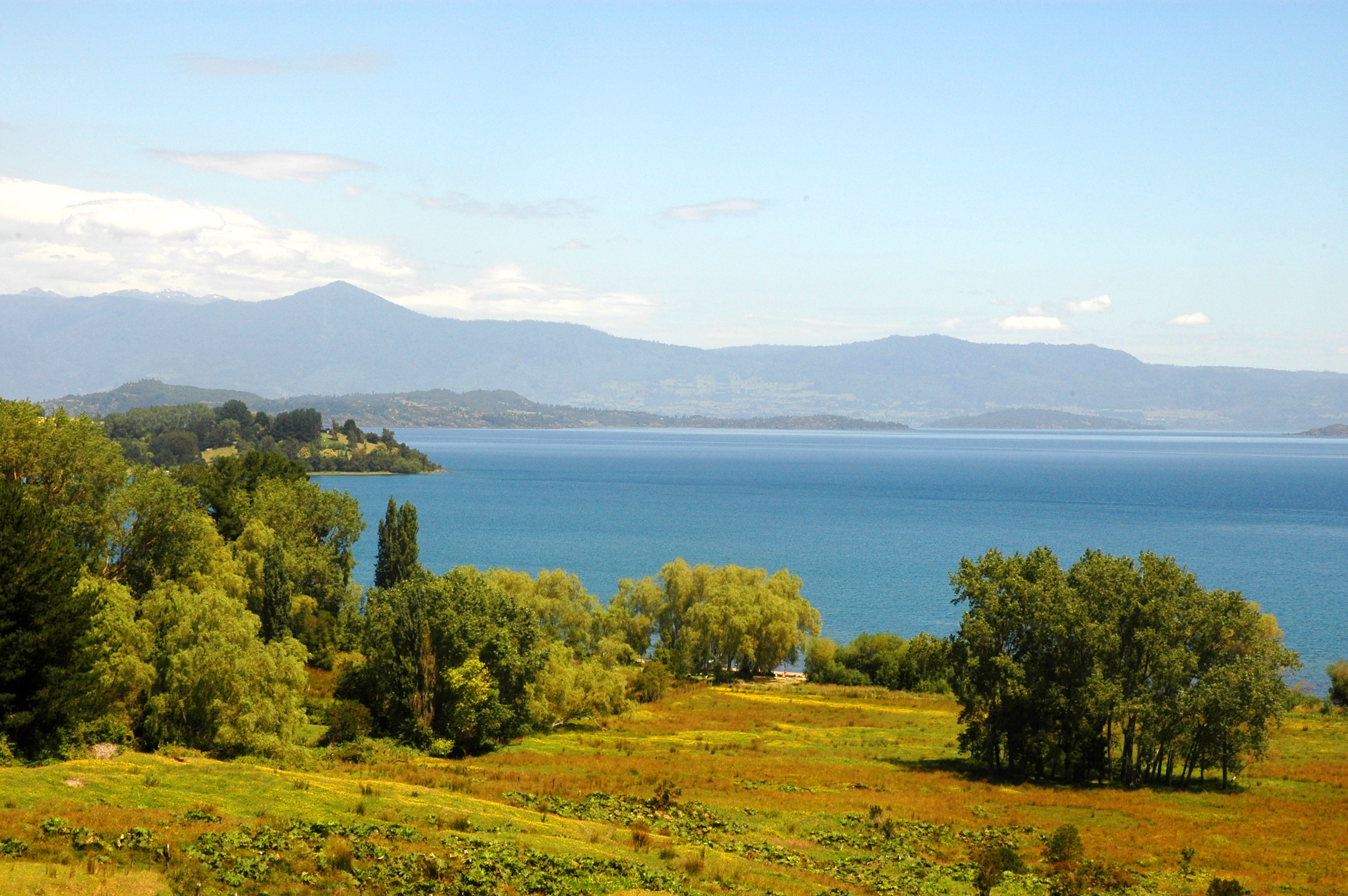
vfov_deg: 18.1
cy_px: 448
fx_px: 2806
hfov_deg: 27.0
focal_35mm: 75
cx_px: 674
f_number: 20
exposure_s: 1/125
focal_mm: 50
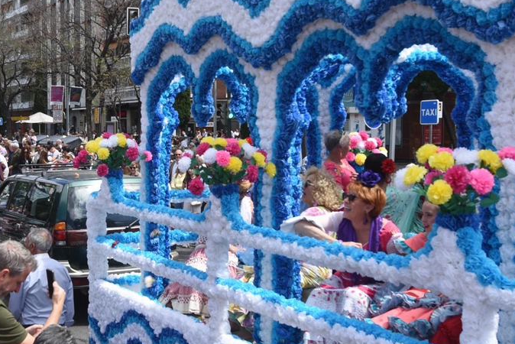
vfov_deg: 23.8
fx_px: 816
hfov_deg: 34.3
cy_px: 167
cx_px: 129
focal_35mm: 57
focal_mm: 24
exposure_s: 1/250
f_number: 7.1
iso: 100
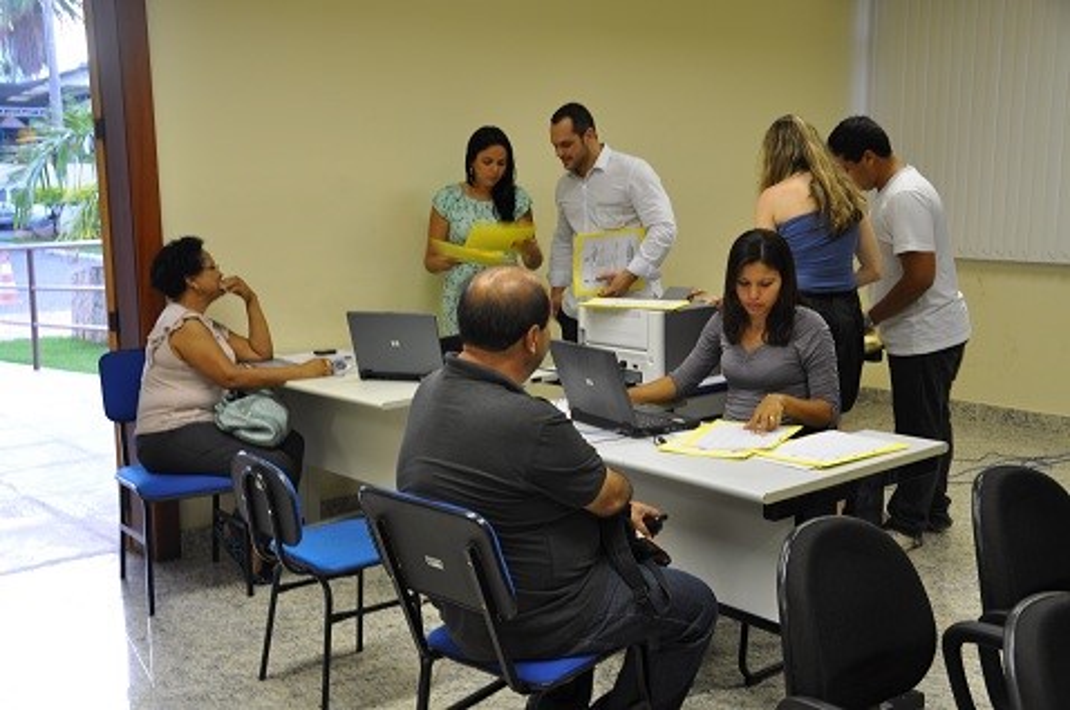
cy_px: 355
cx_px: 535
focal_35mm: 42
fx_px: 1246
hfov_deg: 46.5
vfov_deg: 31.8
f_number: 4
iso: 200
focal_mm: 28
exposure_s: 1/15
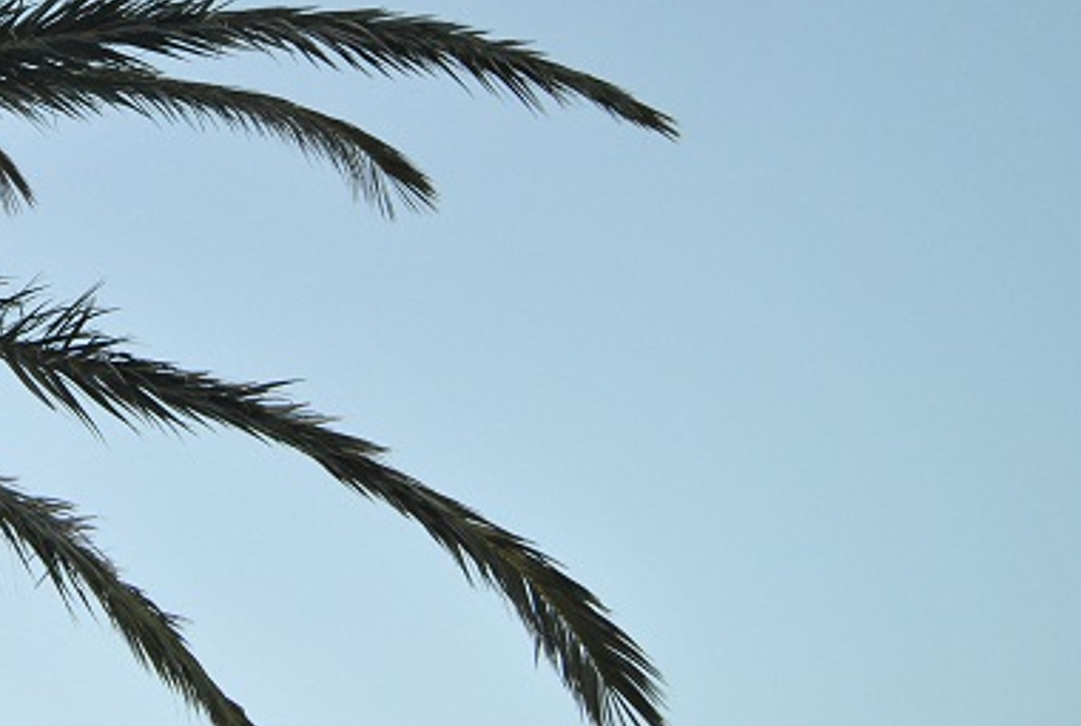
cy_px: 87
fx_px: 1655
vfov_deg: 24.1
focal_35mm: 55
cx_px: 30
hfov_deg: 33.5
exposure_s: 1/60
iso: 800
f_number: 4
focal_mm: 18
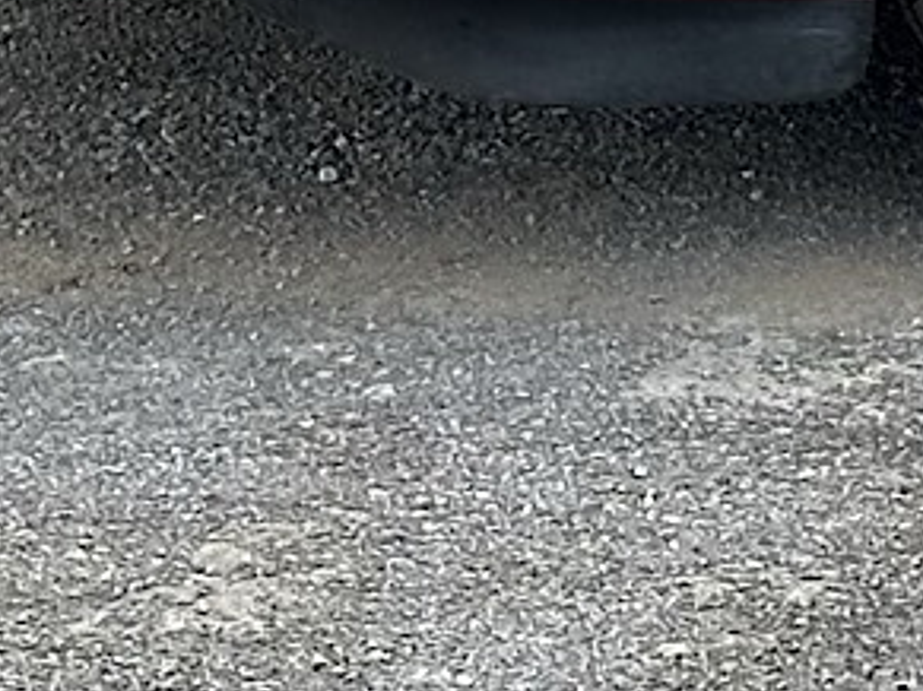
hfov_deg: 6.0
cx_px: 2154
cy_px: -862
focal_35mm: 317
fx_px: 8449
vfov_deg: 4.6
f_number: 1.78
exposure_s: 1/208
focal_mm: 6.86
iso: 64
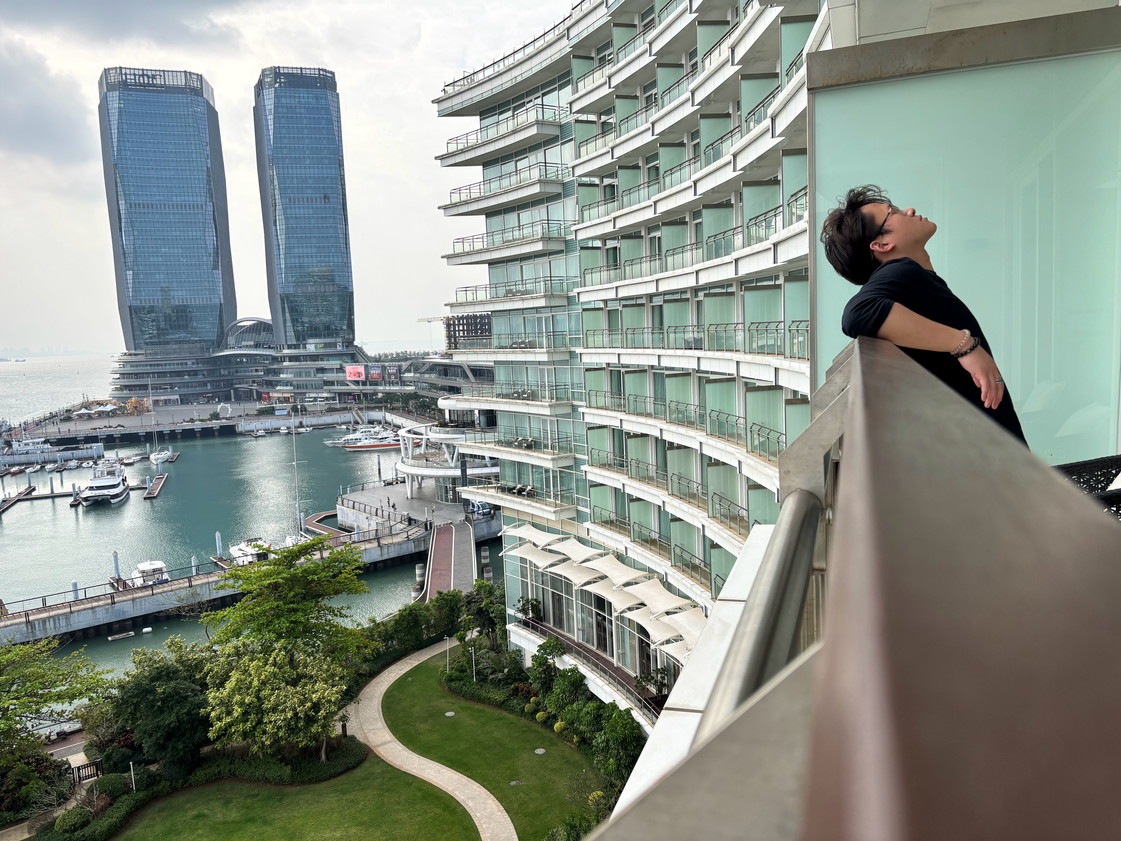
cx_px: 560
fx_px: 842
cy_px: 420
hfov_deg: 67.3
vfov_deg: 53.1
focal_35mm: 26
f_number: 1.6
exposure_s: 1/2062
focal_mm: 5.96
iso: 50
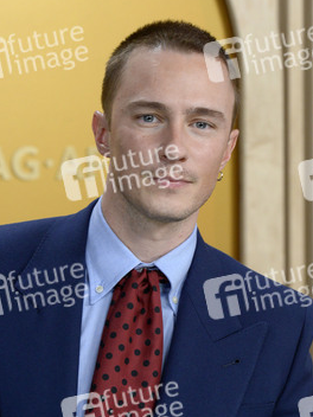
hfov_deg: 9.7
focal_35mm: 153
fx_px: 1845
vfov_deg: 12.9
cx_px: 157
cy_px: 232
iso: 2500
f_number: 6.3
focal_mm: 140
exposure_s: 1/250
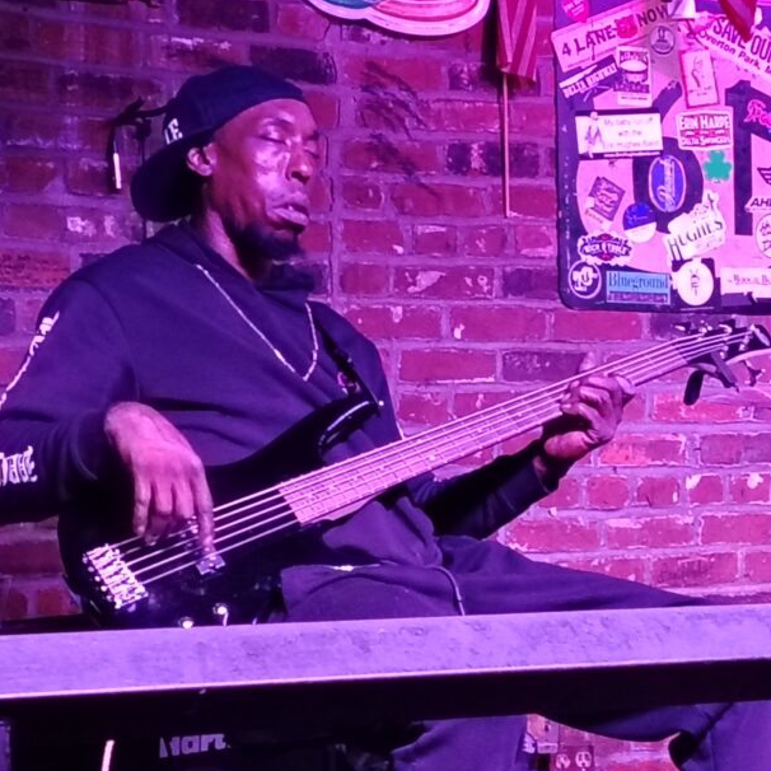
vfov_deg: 16.4
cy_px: 420
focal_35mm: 106
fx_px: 2671
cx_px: 425
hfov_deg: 16.4
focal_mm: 5.25
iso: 3744
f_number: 1.75
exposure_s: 1/24
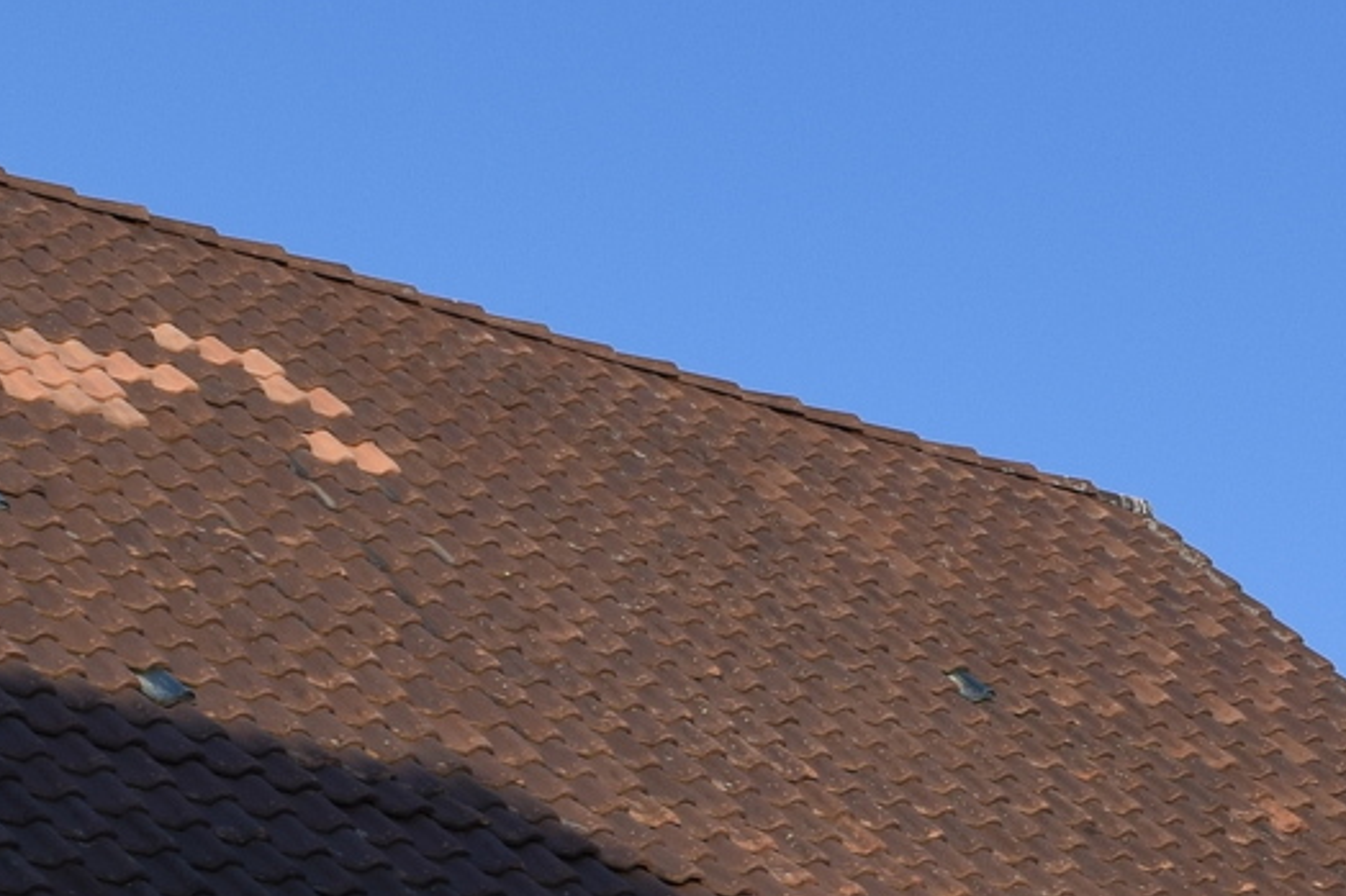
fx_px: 4933
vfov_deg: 10.0
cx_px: 1279
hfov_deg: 15.3
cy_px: 1357
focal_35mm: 132
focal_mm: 18
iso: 200
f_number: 9
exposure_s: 1/320
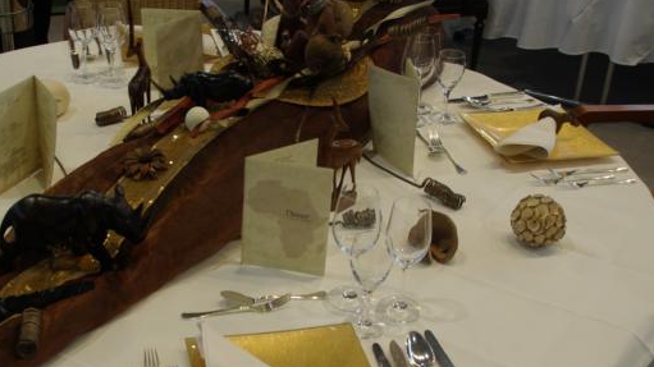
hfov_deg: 38.9
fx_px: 919
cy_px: 219
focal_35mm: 53
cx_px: 248
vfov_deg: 22.6
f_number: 4
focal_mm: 24
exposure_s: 1/30
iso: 200
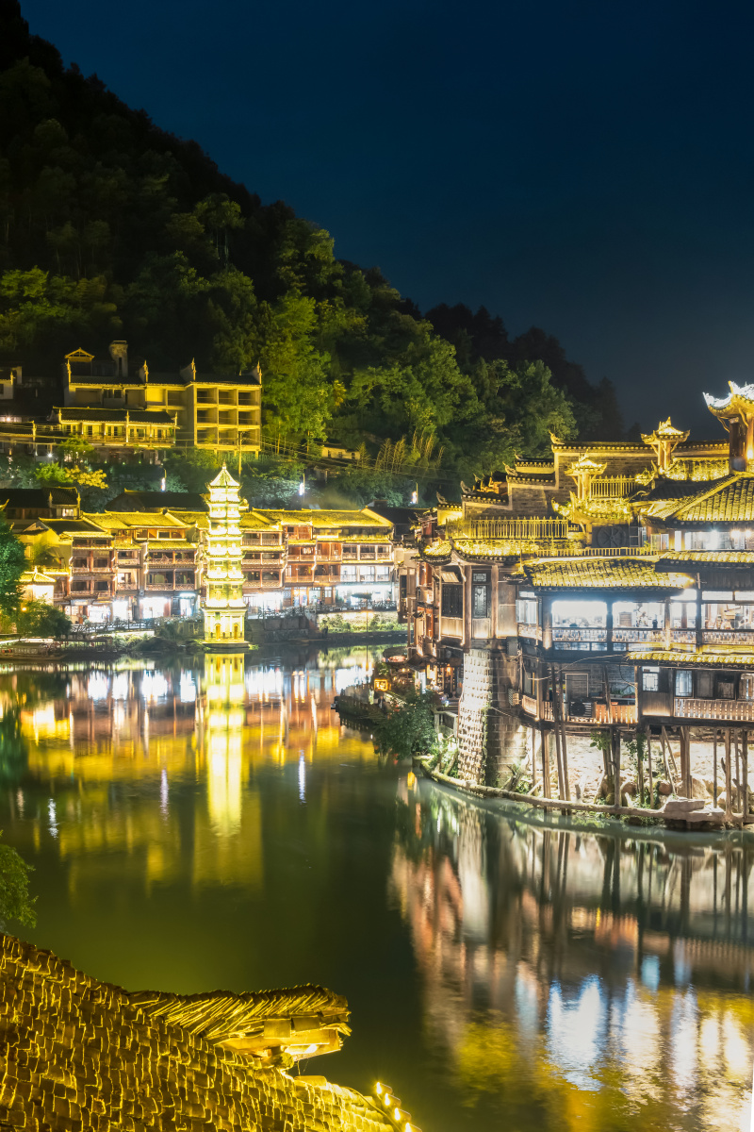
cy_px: 566
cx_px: 377
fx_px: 1508
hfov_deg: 28.1
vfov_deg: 41.1
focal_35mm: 48
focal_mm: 48
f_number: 10
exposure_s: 6
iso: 320
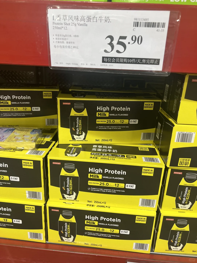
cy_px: 132
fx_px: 197
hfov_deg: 53.1
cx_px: 98
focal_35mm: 26
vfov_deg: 67.3
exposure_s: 1/121
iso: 125
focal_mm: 5.7
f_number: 1.5
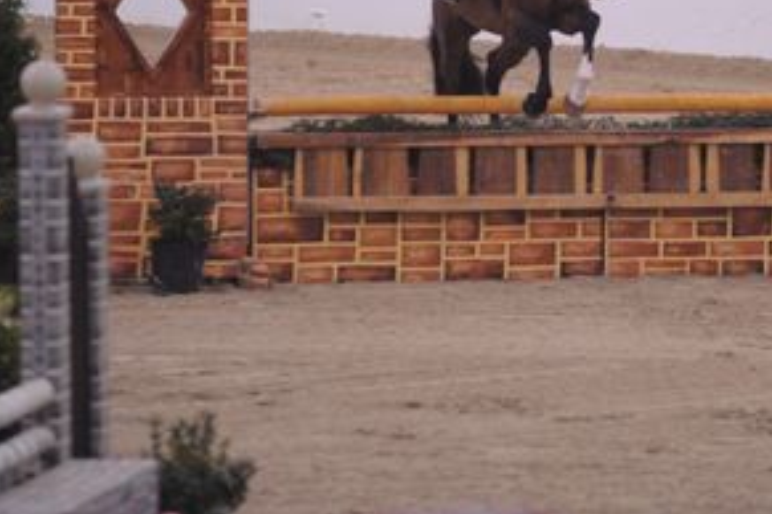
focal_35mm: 440
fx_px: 9435
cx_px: 544
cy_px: -42
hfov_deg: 4.7
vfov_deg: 3.1
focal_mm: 200
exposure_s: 1/400
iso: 5000
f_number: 2.8
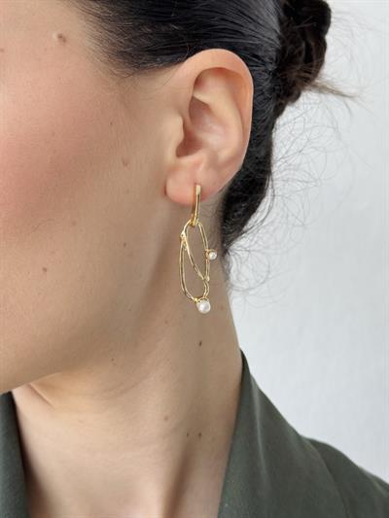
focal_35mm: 48
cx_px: 194
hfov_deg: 30.3
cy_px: 259
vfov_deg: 39.6
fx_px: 719
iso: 64
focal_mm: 6.76
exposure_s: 1/274
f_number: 1.78
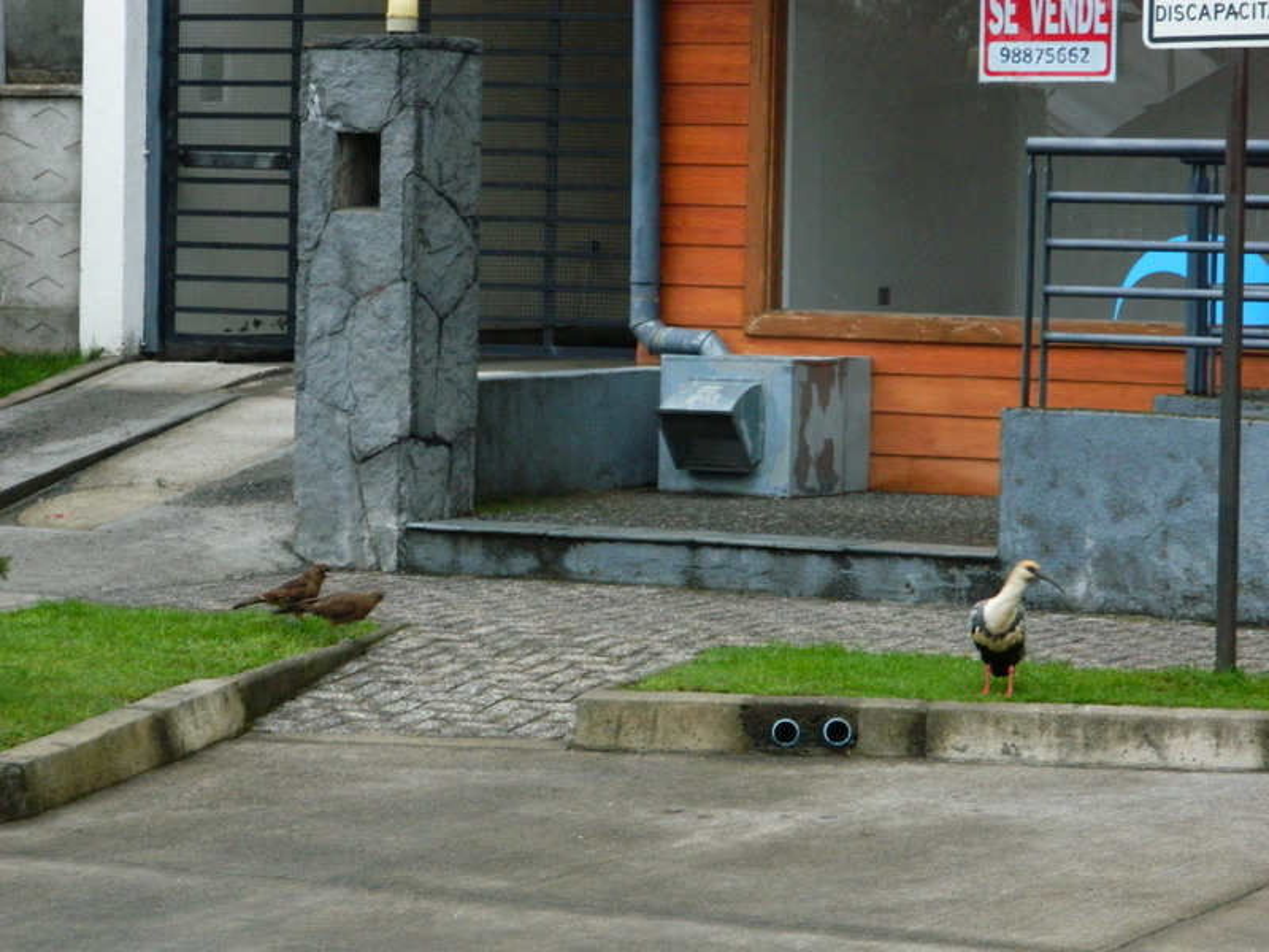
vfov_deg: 11.5
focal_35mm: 129
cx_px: 634
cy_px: 476
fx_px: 4729
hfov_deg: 15.3
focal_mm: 23.2
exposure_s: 1/10
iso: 400
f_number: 4.7
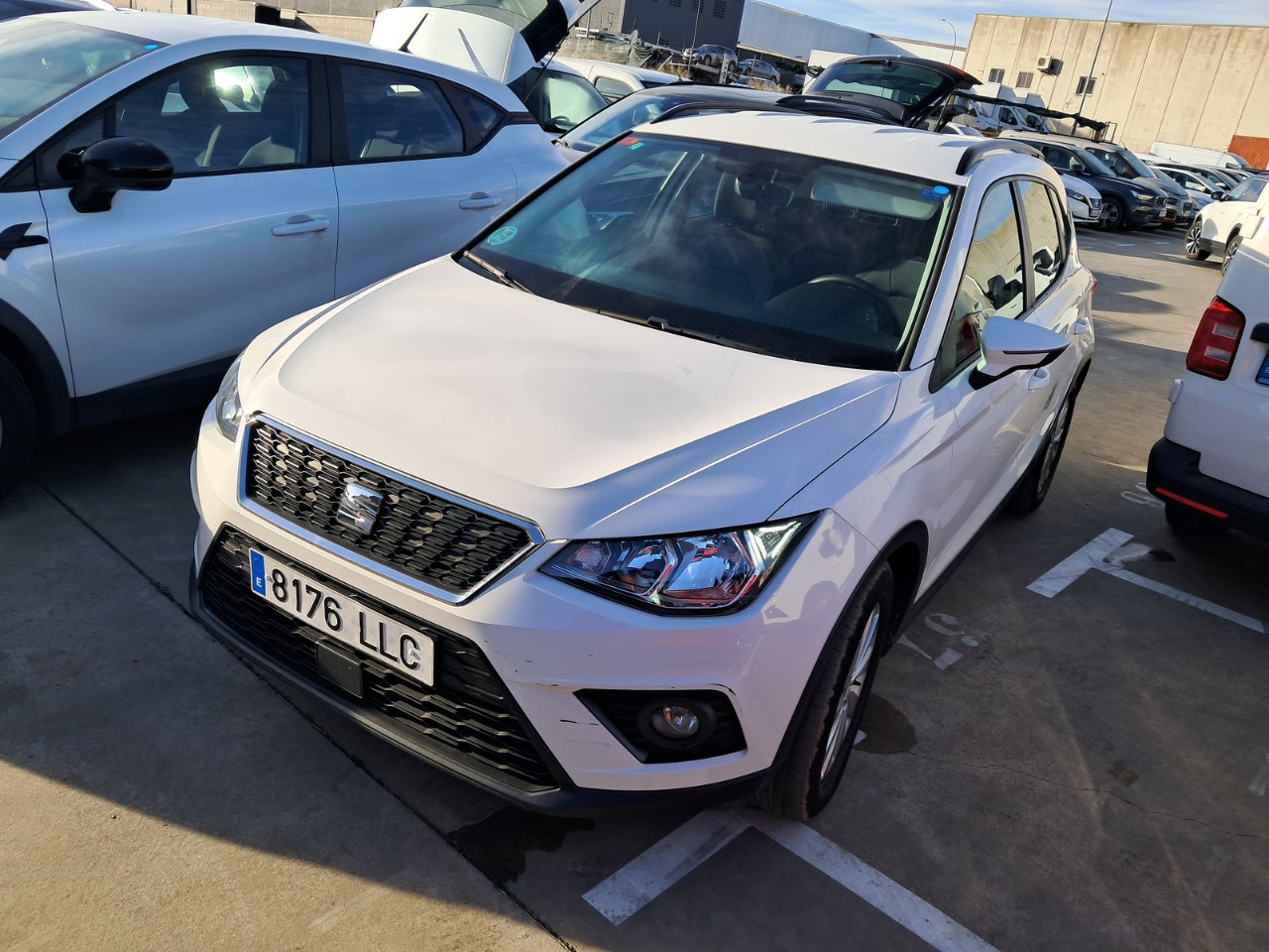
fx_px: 990
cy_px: 476
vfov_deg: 51.4
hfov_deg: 65.3
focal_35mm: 27
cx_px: 634
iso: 50
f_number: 1.8
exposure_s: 1/478
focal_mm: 4
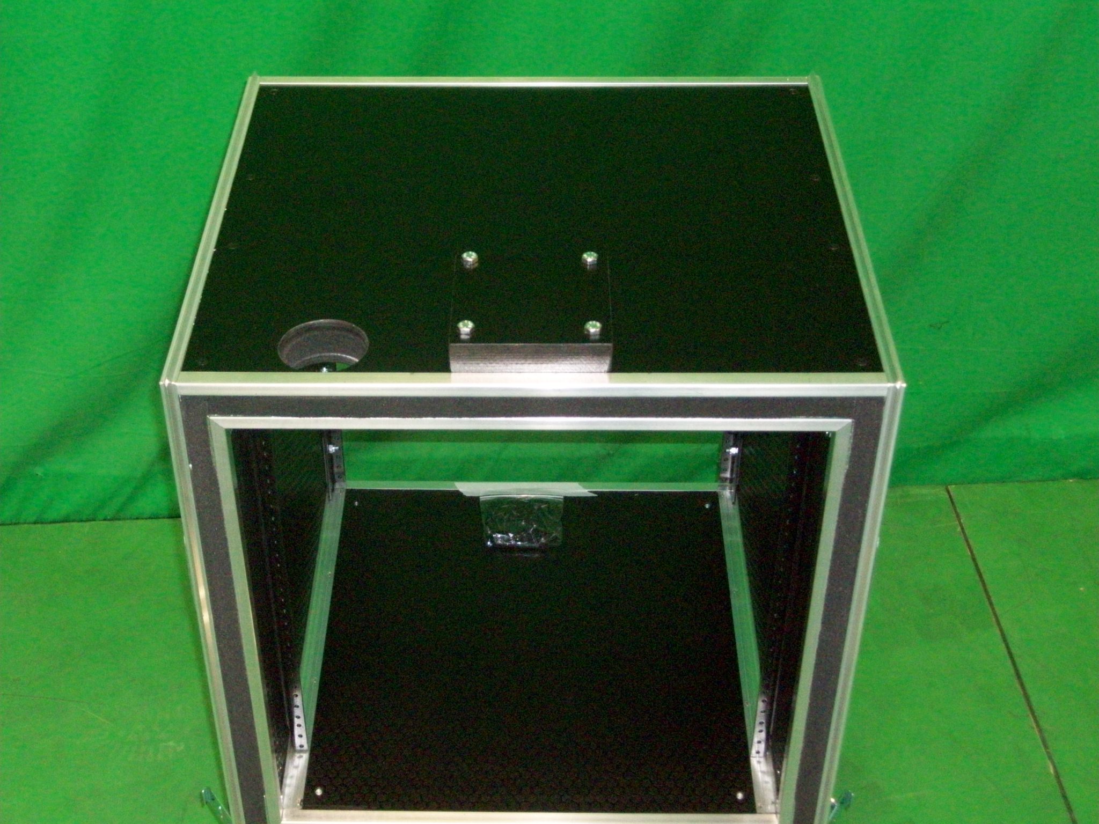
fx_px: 1683
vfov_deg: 27.5
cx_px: 550
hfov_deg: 36.2
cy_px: 412
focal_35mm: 53
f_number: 3.6
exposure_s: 1/70.6
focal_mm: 8.8
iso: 320
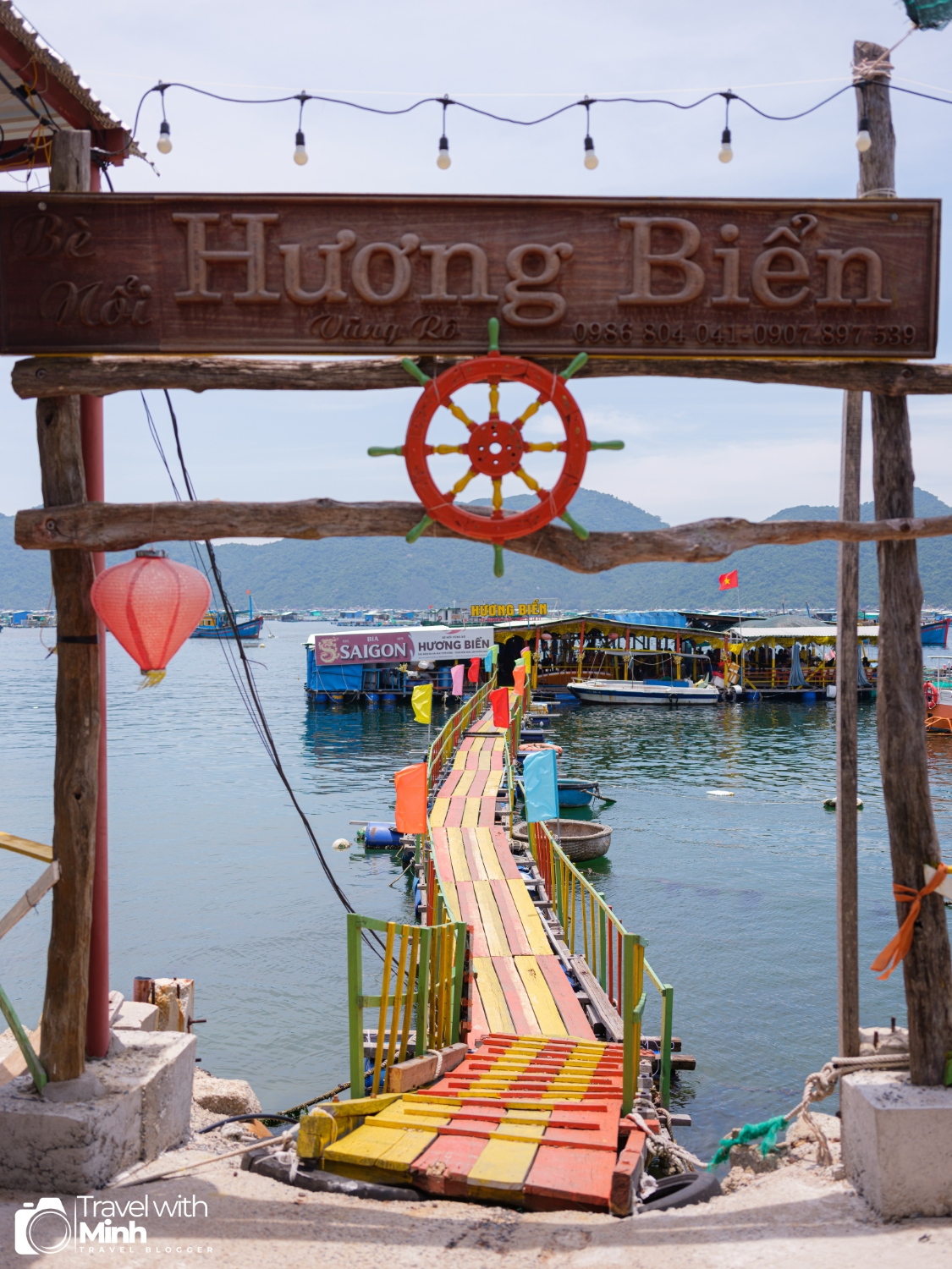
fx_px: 1320
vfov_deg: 51.4
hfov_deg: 39.7
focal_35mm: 36
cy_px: 634
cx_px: 476
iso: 200
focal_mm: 45
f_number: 3.6
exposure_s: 1/1100
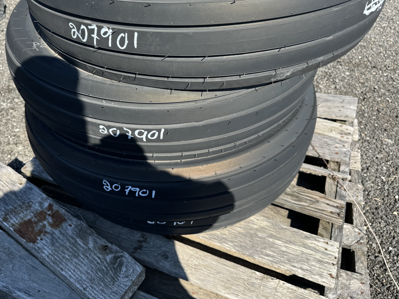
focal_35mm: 31
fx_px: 357
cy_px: 123
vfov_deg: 45.3
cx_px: 161
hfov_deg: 57.9
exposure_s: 1/1488
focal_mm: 6.76
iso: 80
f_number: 1.78
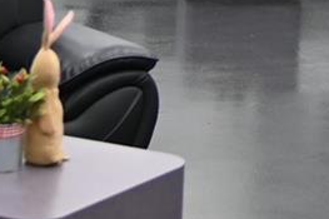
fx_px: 1890
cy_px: -201
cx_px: 343
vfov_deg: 6.5
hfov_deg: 9.9
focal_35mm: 207
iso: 125
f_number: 1.4
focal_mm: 23
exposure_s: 1/200
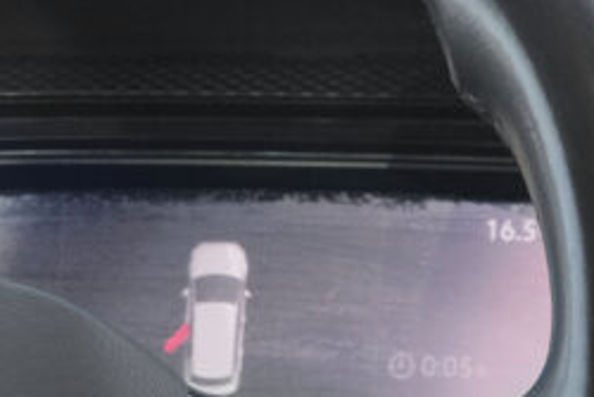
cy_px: 505
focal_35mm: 278
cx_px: -287
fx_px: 4589
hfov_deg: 7.3
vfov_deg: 4.9
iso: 2000
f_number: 9
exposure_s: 1/100
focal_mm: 45
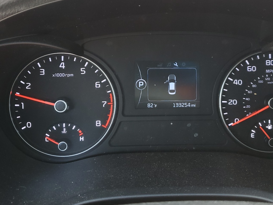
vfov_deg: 35.0
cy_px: 83
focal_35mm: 41
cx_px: 159
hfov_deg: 45.6
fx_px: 323
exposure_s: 1/120
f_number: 1.5
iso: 67
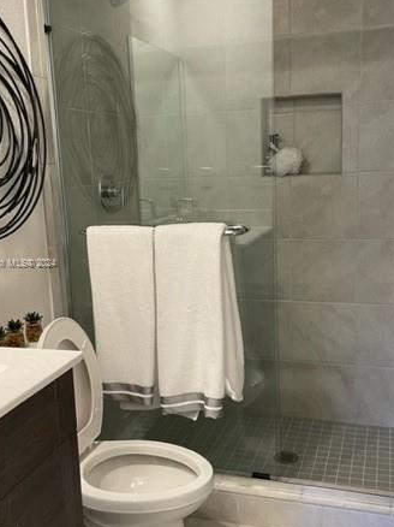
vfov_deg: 49.0
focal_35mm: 38
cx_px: 207
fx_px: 577
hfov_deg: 37.7
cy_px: 264
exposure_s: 1/60
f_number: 1.6
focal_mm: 4.2
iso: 125
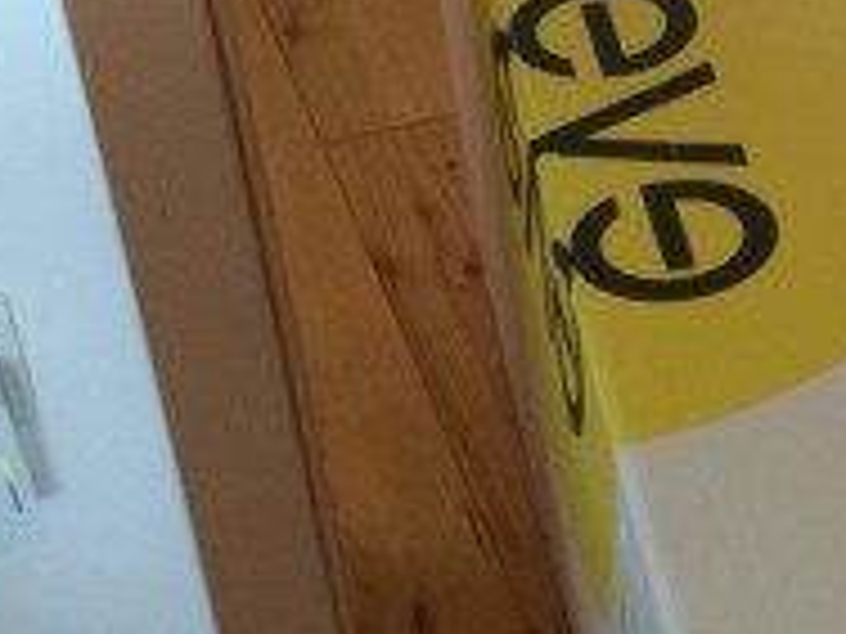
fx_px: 2713
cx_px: 1192
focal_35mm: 111
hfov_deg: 16.5
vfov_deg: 13.3
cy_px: 207
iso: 400
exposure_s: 1/15
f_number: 2.2
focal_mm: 4.15
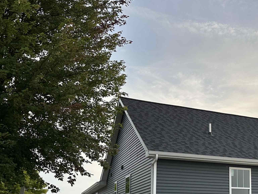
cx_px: 242
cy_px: 182
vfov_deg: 28.8
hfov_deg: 36.7
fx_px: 358
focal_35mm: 48
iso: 80
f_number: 1.78
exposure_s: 1/654
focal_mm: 6.86
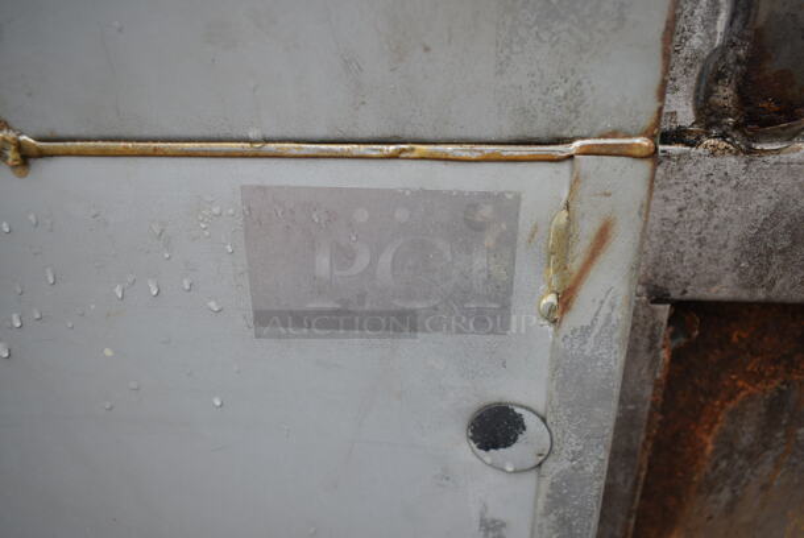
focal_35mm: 27
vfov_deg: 48.0
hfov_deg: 67.3
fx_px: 604
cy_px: 269
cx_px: 402
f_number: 4.5
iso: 100
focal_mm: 18
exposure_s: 1/80
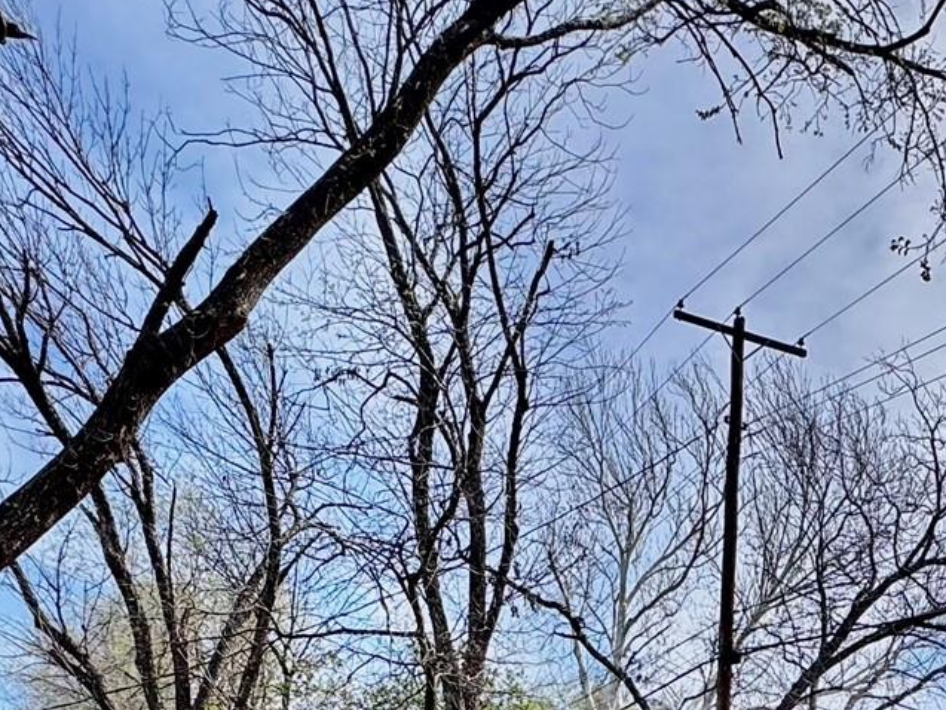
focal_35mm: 45
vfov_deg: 25.0
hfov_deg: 40.1
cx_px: 778
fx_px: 1230
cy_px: 1053
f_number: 2.2
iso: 40
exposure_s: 1/582
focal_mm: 2.22
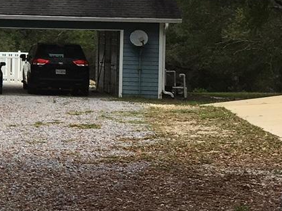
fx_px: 1140
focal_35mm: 140
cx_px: -233
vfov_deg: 10.4
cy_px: -28
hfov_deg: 12.8
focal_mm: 4.15
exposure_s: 1/1374
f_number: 2.2
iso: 25
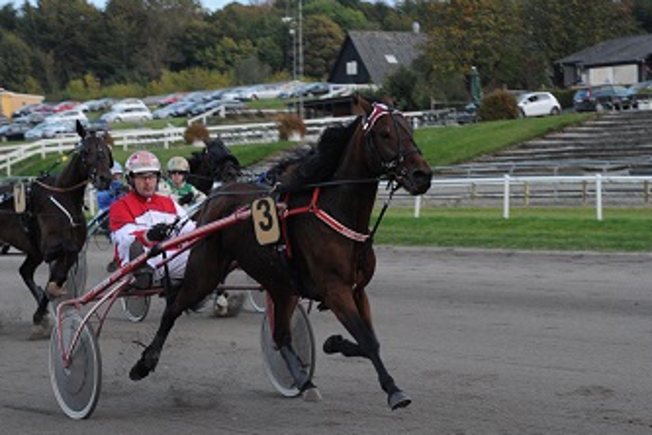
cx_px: 290
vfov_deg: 10.9
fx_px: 2282
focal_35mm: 126
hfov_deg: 16.3
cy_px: 253
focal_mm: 105
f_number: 10
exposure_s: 1/400
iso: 3200
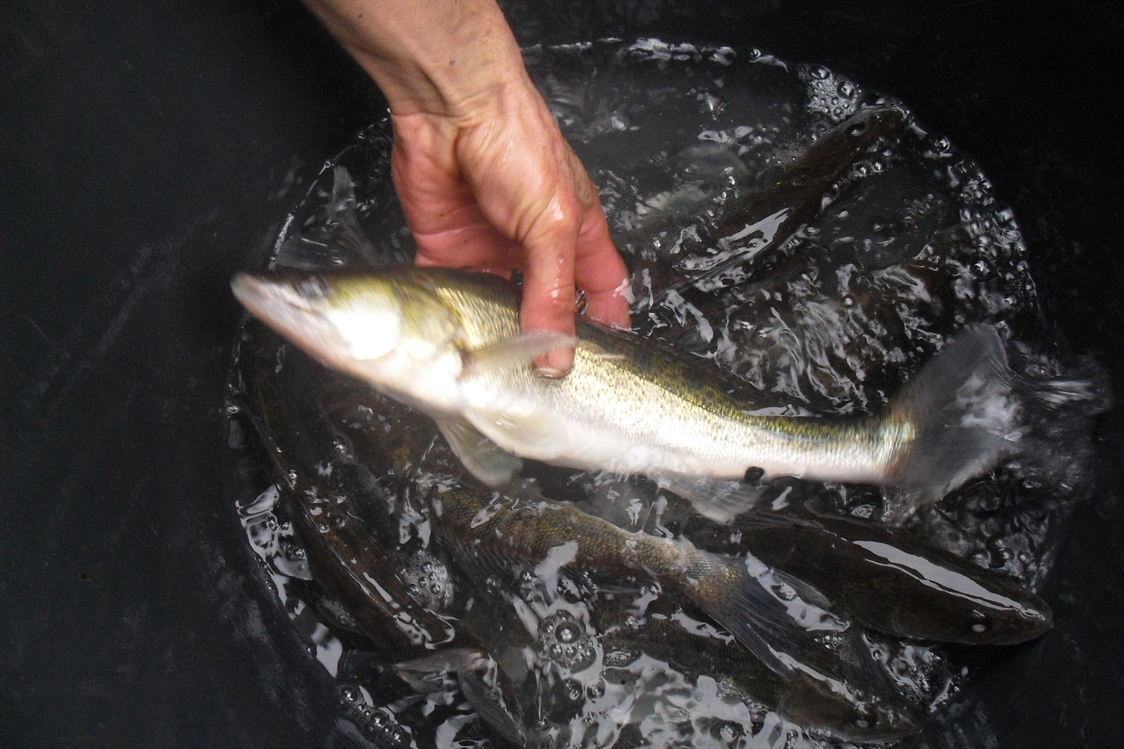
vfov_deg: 35.0
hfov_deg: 50.7
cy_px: 401
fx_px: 1186
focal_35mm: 38
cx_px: 561
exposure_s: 1/100
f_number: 3.1
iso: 400
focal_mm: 6.3
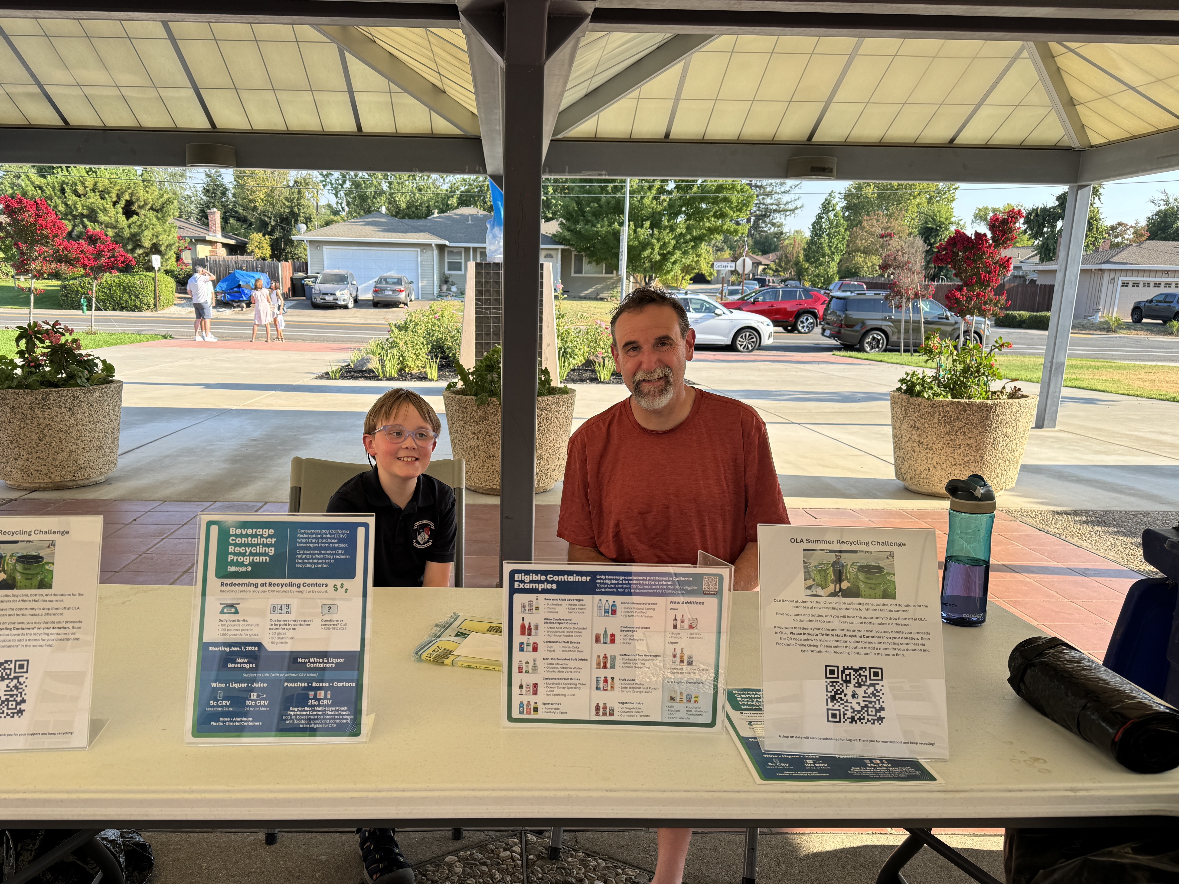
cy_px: 496
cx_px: 523
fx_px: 920
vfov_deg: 51.2
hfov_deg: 65.1
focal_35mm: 27
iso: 80
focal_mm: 6.76
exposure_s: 1/980
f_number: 1.78
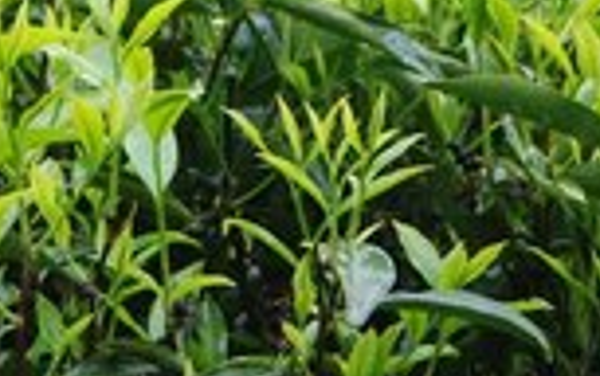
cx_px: 149
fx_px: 11115
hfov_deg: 3.1
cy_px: -4
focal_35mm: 679
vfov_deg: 1.9
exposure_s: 1/50
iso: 400
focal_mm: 170
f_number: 5.6
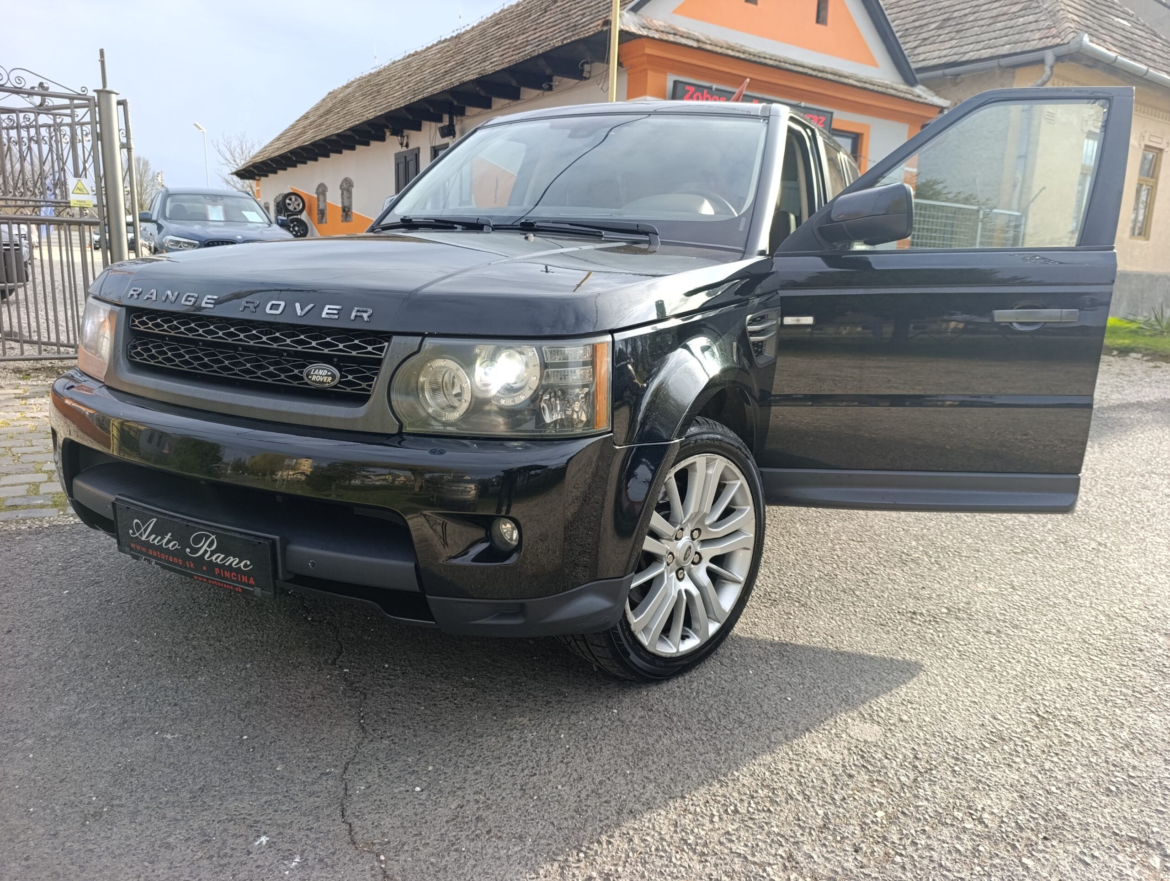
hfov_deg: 73.8
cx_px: 585
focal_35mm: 23
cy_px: 440
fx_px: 779
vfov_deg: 59.0
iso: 50
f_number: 1.6
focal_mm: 6.14
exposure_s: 1/173
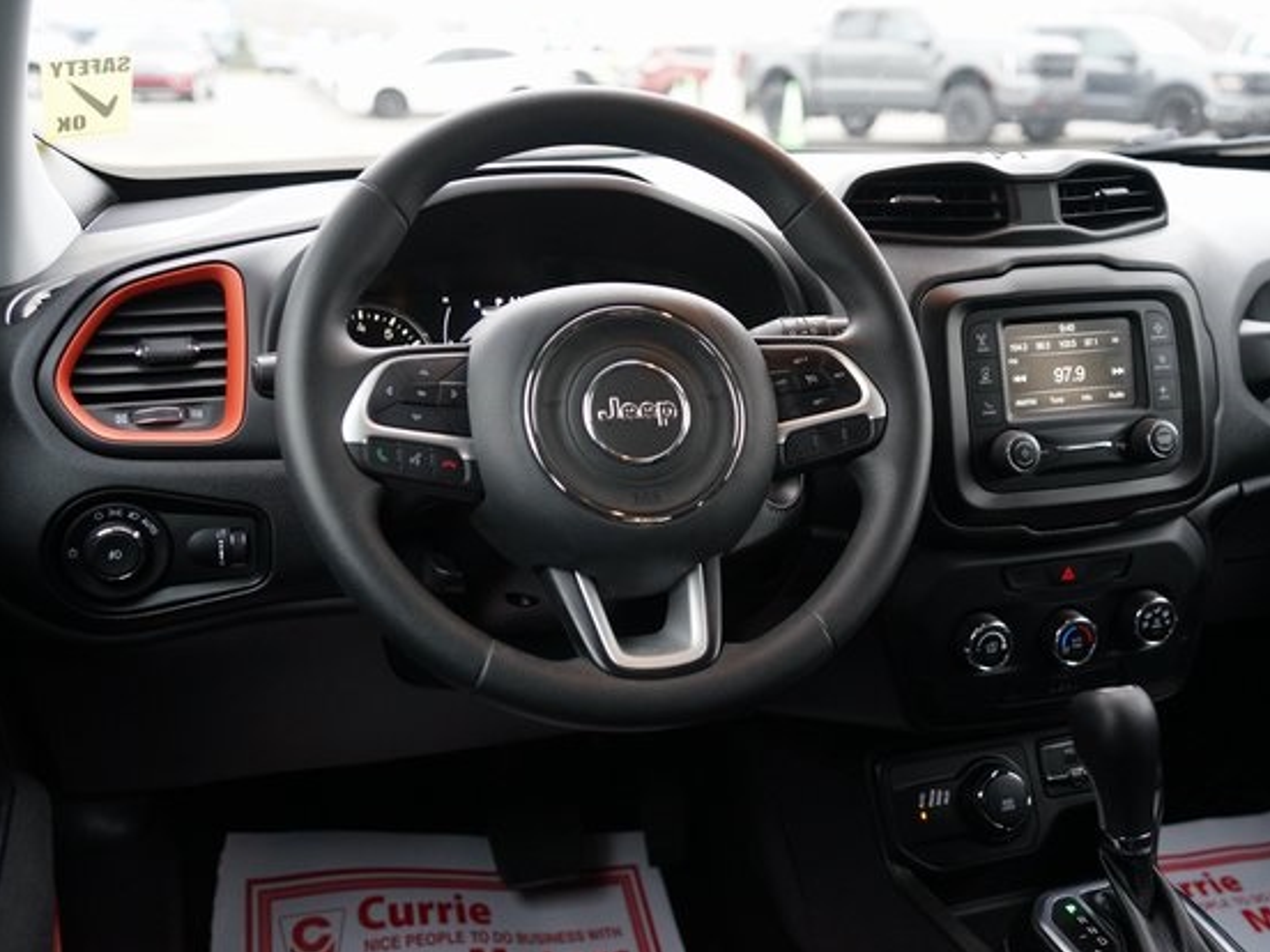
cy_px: 468
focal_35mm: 39
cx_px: 727
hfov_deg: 47.7
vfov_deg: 36.8
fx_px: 1431
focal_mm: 35
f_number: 4
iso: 1600
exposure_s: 1/160
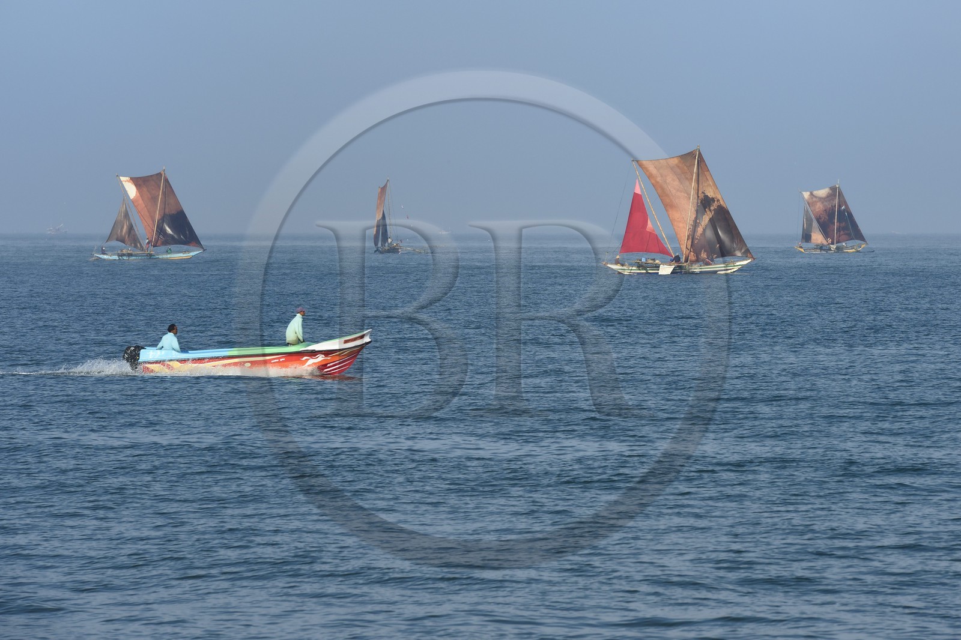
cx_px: 480
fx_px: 5337
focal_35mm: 200
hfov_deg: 10.3
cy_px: 320
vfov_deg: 6.9
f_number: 10
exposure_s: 1/400
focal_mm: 200
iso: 200
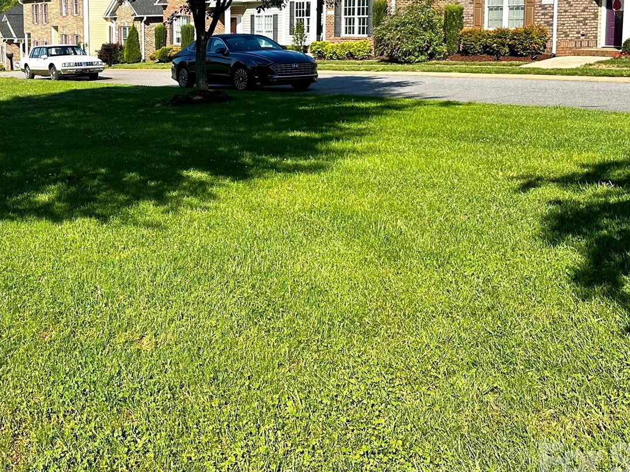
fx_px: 837
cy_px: 101
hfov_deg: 39.7
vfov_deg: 30.8
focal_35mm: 46
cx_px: 130
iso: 80
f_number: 1.78
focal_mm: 6.86
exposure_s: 1/2660
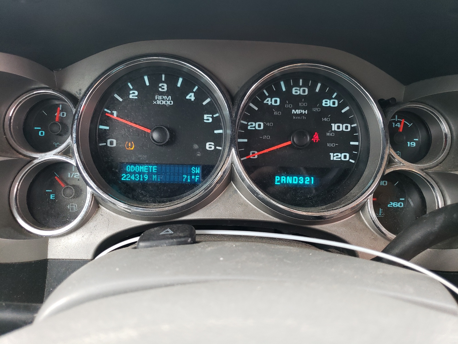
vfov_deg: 53.1
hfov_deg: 67.3
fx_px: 344
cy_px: 172
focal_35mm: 26
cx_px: 229
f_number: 1.5
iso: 90
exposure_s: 1/120
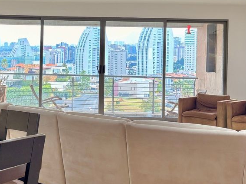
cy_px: 58
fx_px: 391
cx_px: 33
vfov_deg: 26.4
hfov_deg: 33.4
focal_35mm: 55
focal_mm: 5.96
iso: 100
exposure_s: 1/121
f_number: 1.6
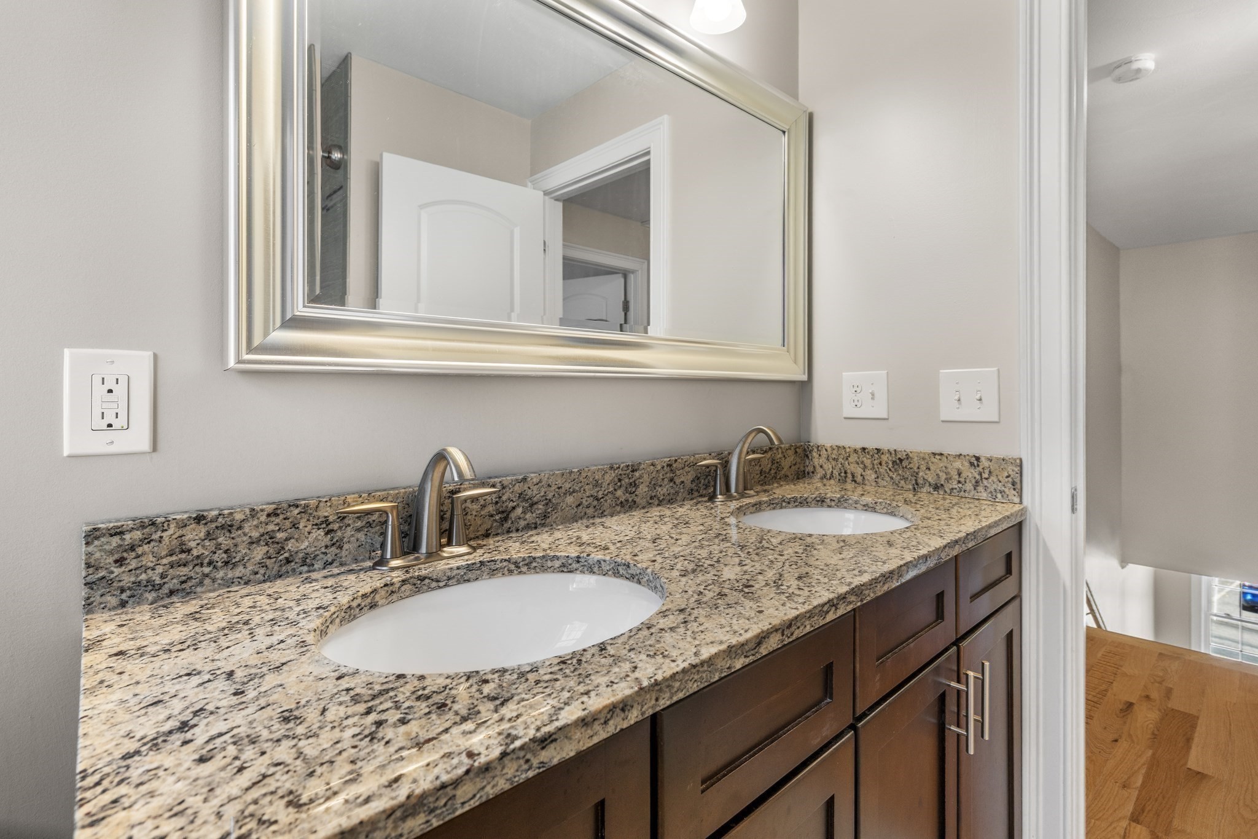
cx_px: 629
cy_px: 420
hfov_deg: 96.7
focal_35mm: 16
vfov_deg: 73.7
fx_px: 559
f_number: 6.3
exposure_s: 1/8
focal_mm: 16
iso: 400
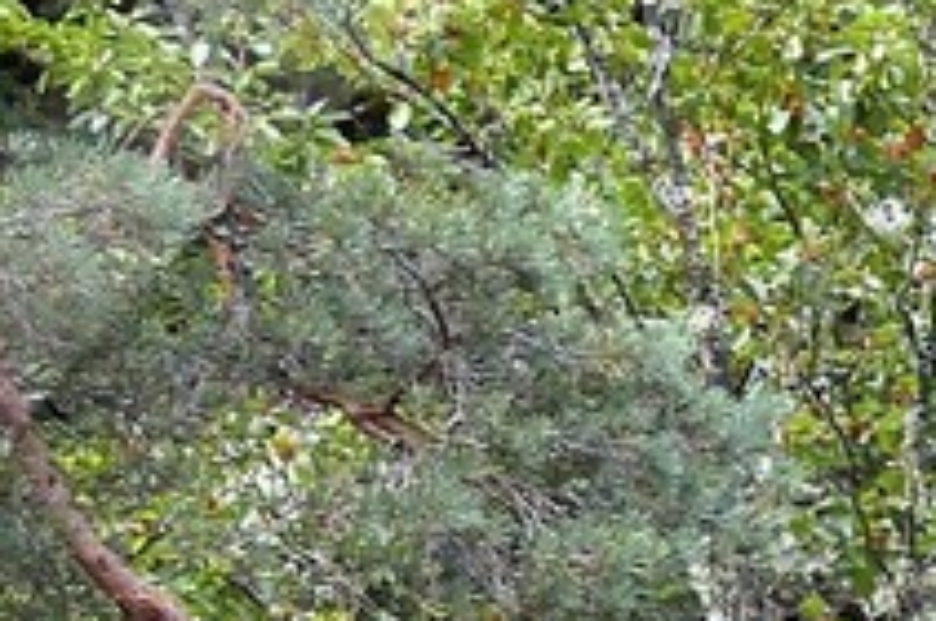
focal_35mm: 1519
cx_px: 1326
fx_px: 39433
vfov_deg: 0.9
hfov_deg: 1.4
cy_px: 1419
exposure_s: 1/640
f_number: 4.5
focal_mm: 200
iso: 400
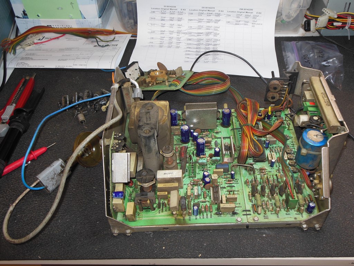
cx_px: 177
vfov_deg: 42.9
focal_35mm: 33
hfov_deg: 55.4
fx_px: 337
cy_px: 133
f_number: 3.5
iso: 125
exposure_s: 1/30
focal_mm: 6
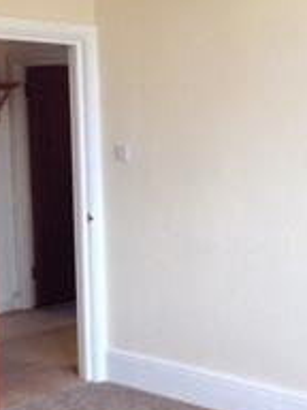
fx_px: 911
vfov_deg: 25.3
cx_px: 179
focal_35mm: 77
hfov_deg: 19.1
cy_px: 253
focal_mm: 3.3
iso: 40
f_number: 2.4
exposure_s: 1/120
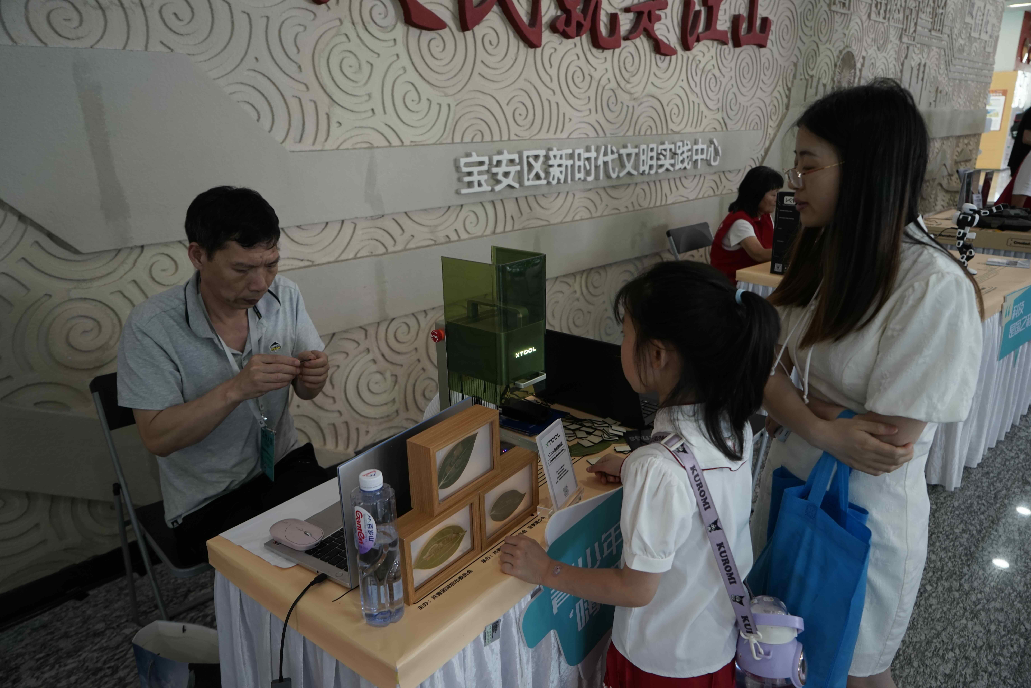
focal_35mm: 24
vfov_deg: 53.2
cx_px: 516
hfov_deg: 73.7
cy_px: 344
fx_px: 688
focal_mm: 24
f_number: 4
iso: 400
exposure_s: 1/50
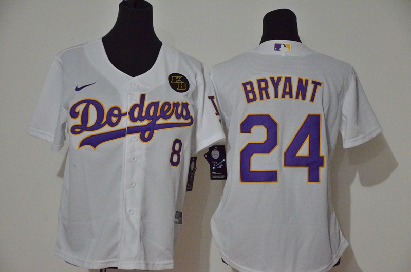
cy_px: 136
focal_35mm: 90
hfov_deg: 22.7
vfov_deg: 15.1
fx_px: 1025
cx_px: 206
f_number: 5
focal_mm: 60
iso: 4000
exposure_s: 1/60
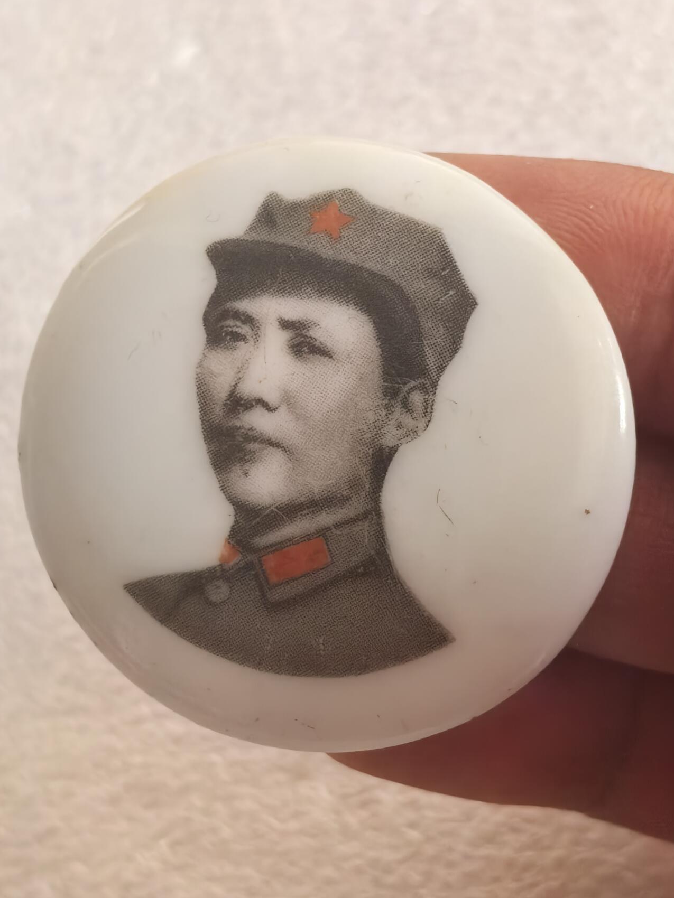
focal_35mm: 90
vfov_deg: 21.8
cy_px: 453
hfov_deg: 16.4
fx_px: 2336
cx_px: 336
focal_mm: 5.75
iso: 640
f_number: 2
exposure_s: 1/167
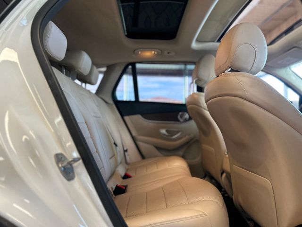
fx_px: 227
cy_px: 114
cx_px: 151
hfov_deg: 67.3
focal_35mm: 26
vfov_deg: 53.1
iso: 80
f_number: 1.5
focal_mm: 5.7
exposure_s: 1/60
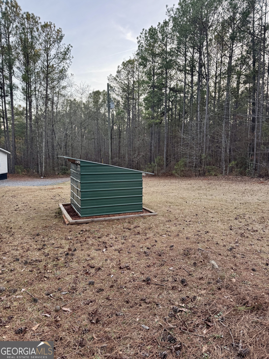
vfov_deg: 71.6
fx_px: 249
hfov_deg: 56.8
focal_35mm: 24
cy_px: 180
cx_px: 134
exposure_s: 1/121
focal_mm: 6.76
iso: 80
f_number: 1.78
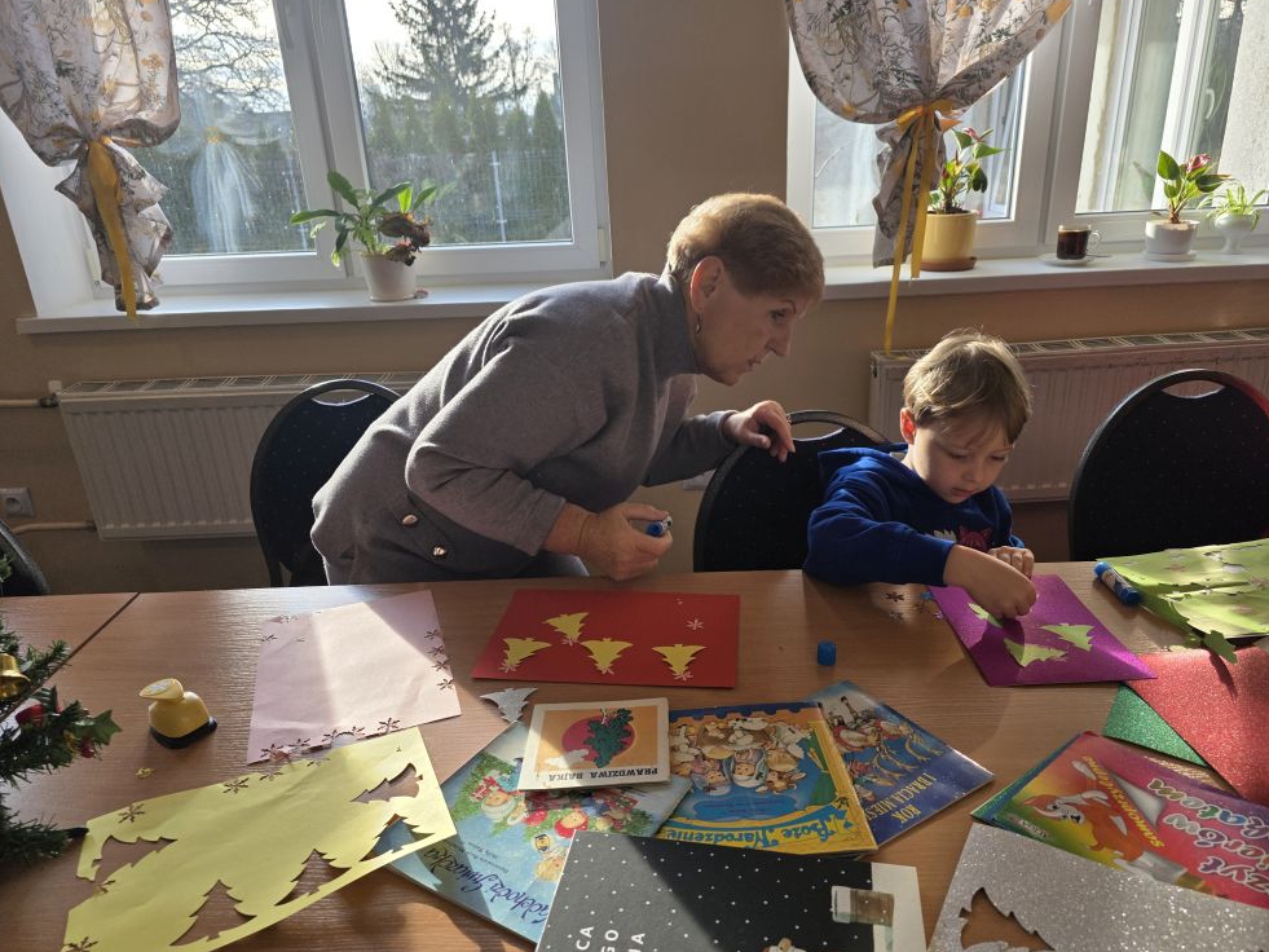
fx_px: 880
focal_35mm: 24
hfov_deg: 71.6
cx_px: 652
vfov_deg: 56.8
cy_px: 479
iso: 50
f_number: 1.7
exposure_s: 1/359
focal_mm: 6.3
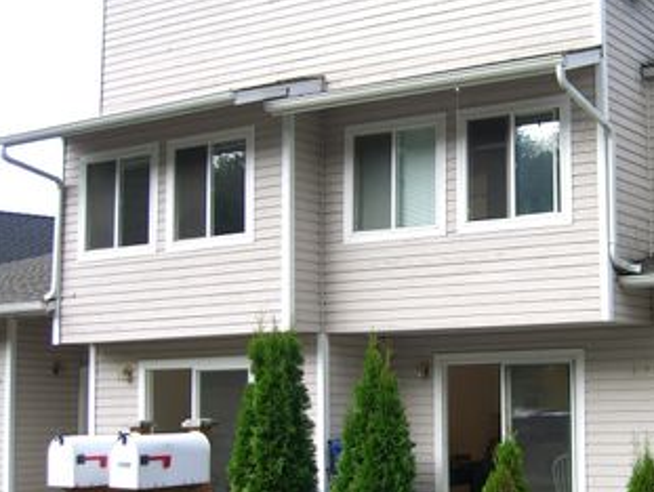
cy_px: 283
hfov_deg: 30.9
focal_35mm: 61
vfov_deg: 24.1
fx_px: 1154
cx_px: 519
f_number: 2.8
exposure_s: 1/250
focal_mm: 7.9
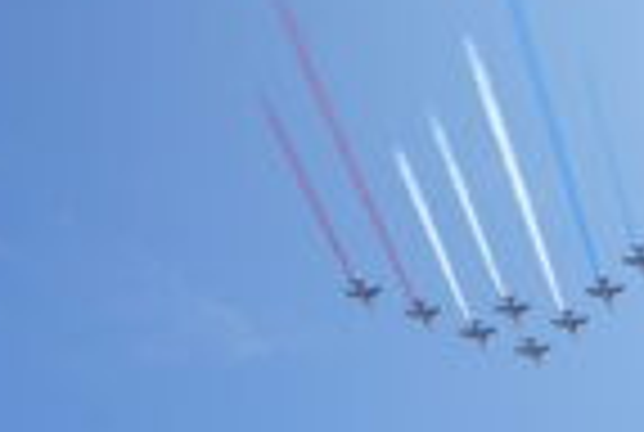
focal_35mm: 67
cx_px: 549
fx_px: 1201
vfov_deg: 20.4
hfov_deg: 29.1
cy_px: 178
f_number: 5.6
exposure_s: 1/500
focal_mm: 24
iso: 100
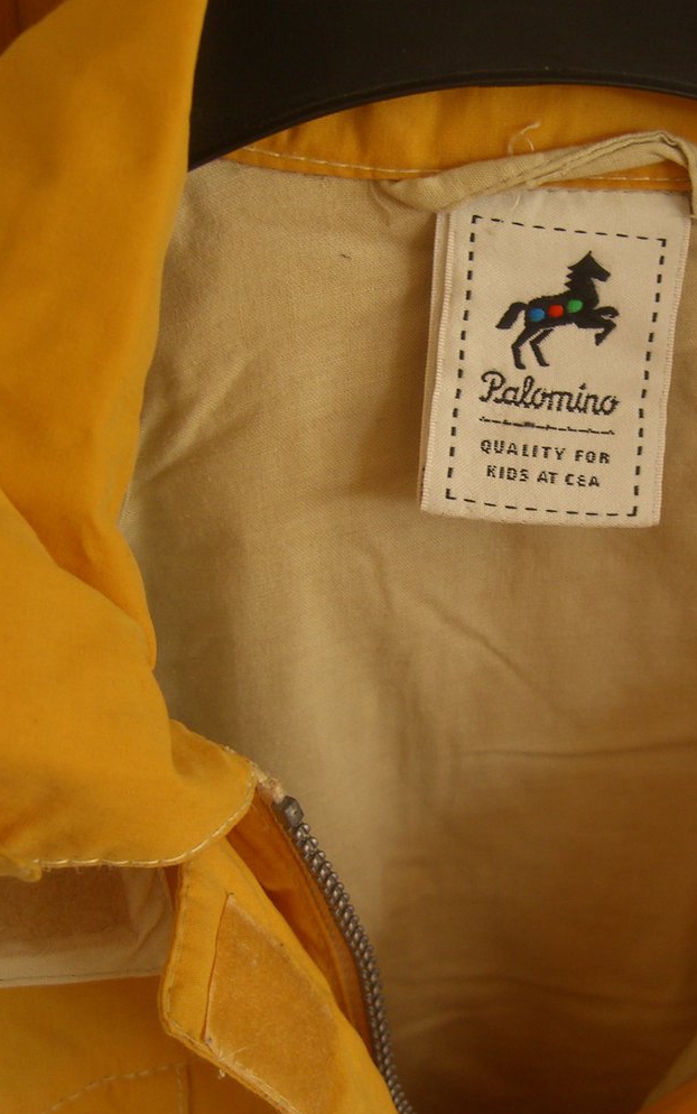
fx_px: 1640
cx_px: 499
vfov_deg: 37.5
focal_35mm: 54
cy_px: 559
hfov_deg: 23.8
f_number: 2.8
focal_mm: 7.9
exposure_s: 1/80
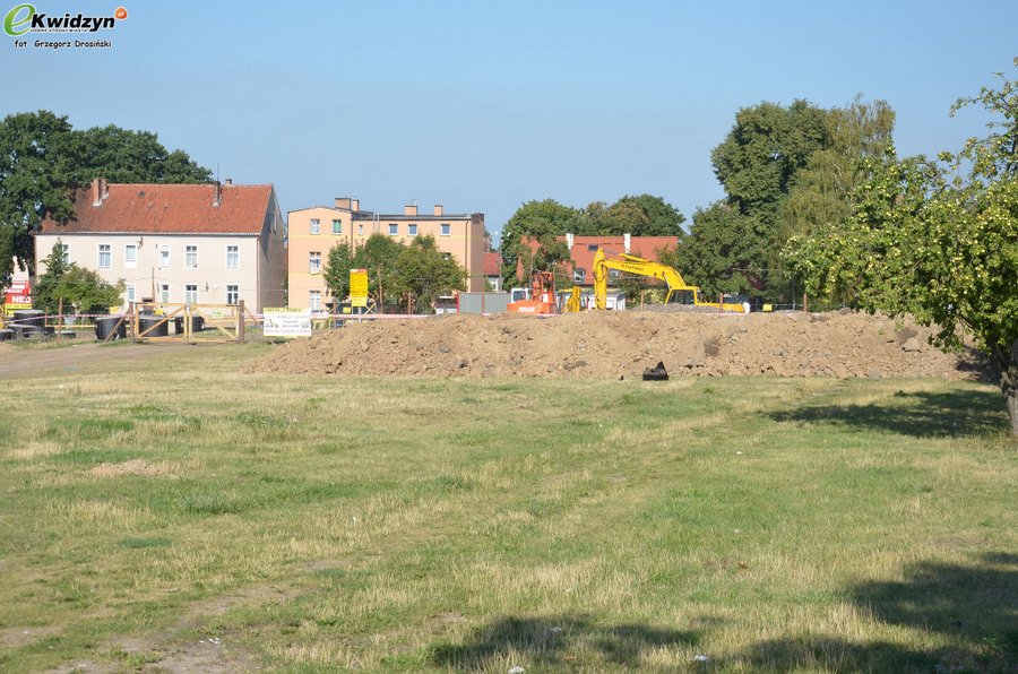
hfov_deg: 28.1
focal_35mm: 72
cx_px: 509
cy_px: 337
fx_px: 2032
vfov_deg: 18.8
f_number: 8
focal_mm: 48
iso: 200
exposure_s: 1/640
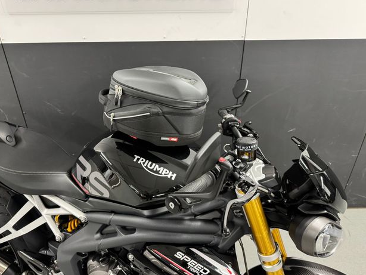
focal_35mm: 25
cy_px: 132
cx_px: 176
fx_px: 264
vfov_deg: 54.9
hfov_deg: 69.3
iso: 400
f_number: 1.78
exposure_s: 1/60
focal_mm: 6.76
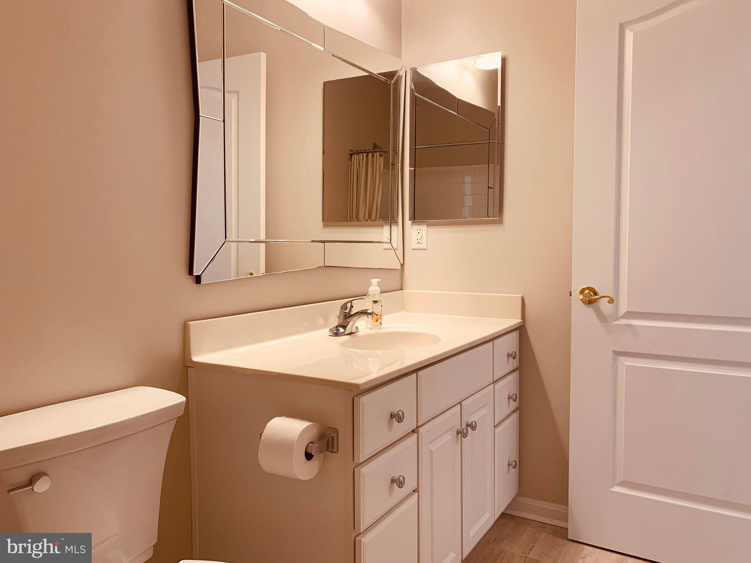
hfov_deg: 67.3
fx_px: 564
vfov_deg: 53.1
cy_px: 282
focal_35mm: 26
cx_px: 376
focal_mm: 4.25
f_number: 1.8
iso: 80
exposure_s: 1/60
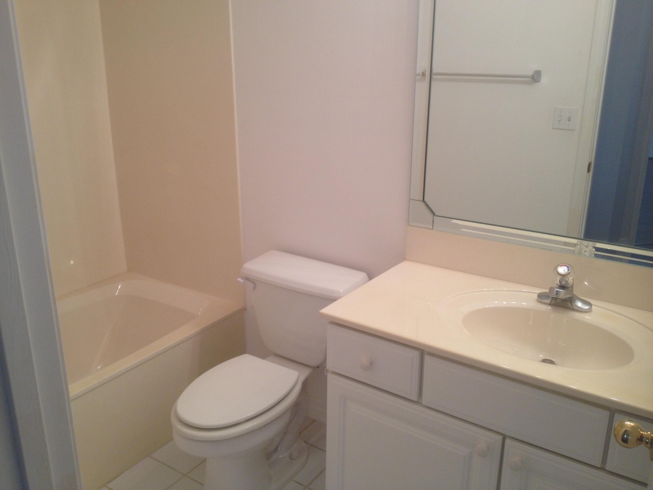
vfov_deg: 40.7
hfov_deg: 52.6
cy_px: 245
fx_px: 660
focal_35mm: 35
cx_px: 326
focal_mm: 4.28
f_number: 2.4
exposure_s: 1/30
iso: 50
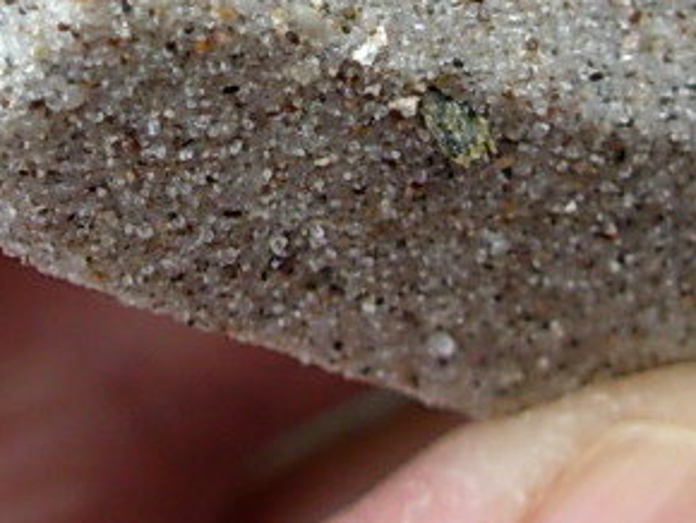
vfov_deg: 10.9
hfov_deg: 14.7
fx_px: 2696
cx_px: 293
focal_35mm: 134
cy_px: -74
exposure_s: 1/209
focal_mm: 6.3
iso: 50
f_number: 2.9
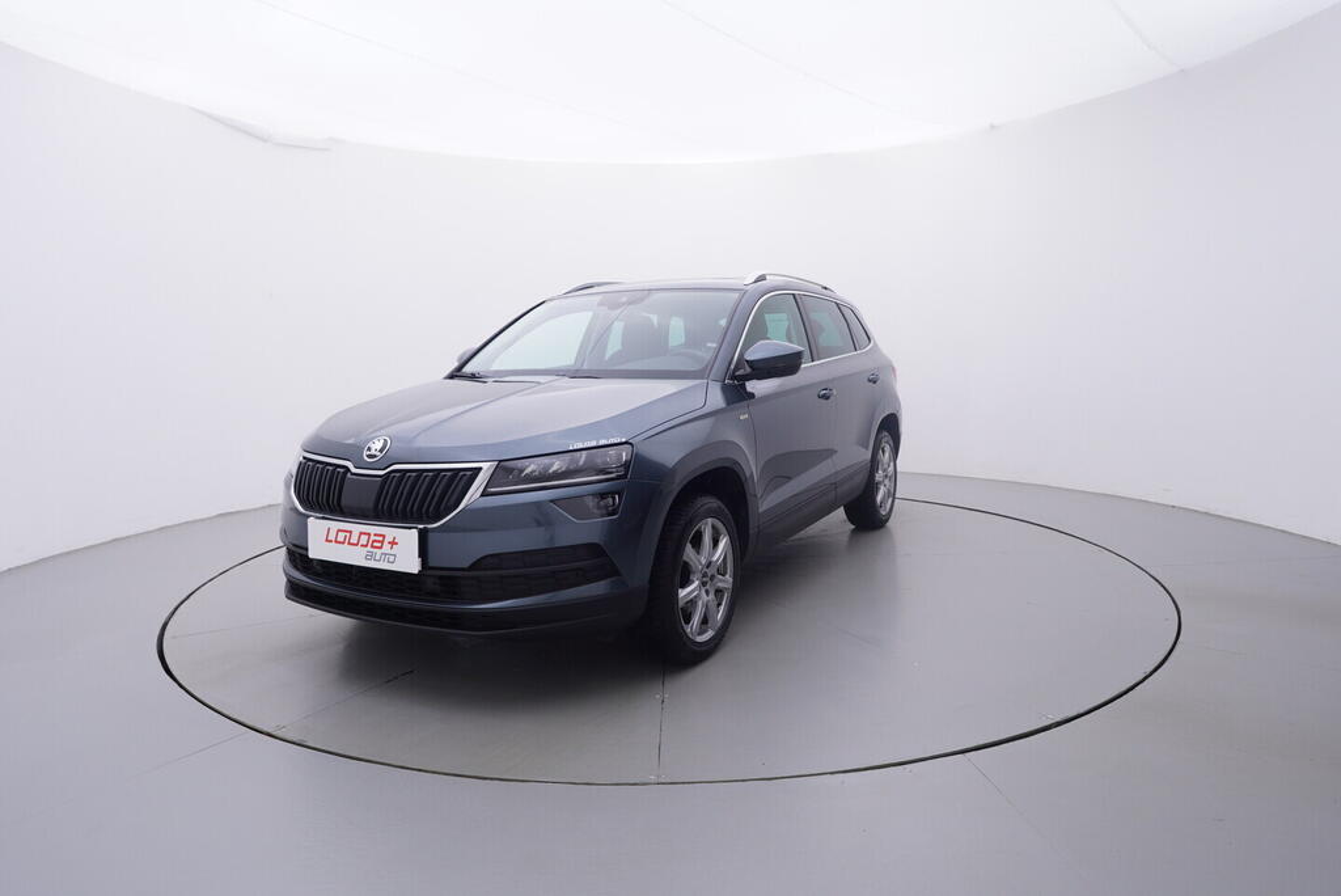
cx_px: 670
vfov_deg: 56.2
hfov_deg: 77.3
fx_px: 839
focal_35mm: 22
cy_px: 448
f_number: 5
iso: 200
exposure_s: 1/80
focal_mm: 15
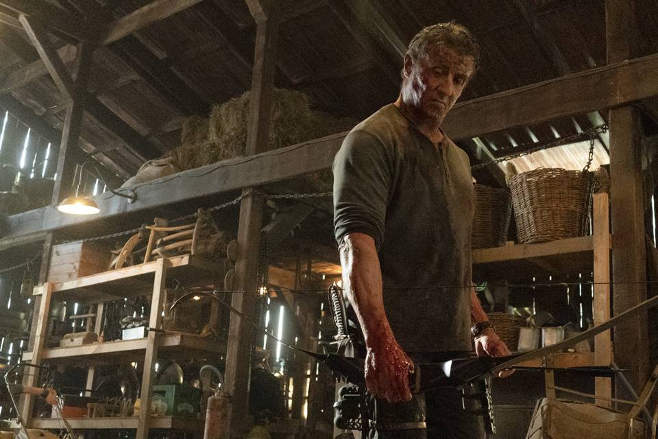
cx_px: 329
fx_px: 768
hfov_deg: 46.4
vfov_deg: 31.9
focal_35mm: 42
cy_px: 220
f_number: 4.5
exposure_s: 1/400
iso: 20000
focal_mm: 28
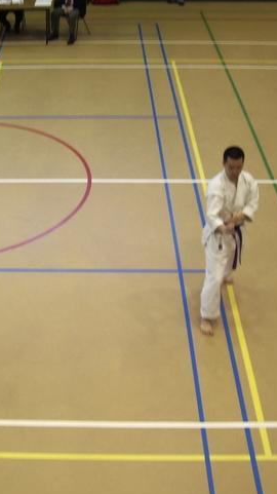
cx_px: 33
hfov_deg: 21.0
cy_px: 249
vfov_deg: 37.2
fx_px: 732
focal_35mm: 56
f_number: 2.6
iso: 100
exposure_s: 1/20
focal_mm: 5.8
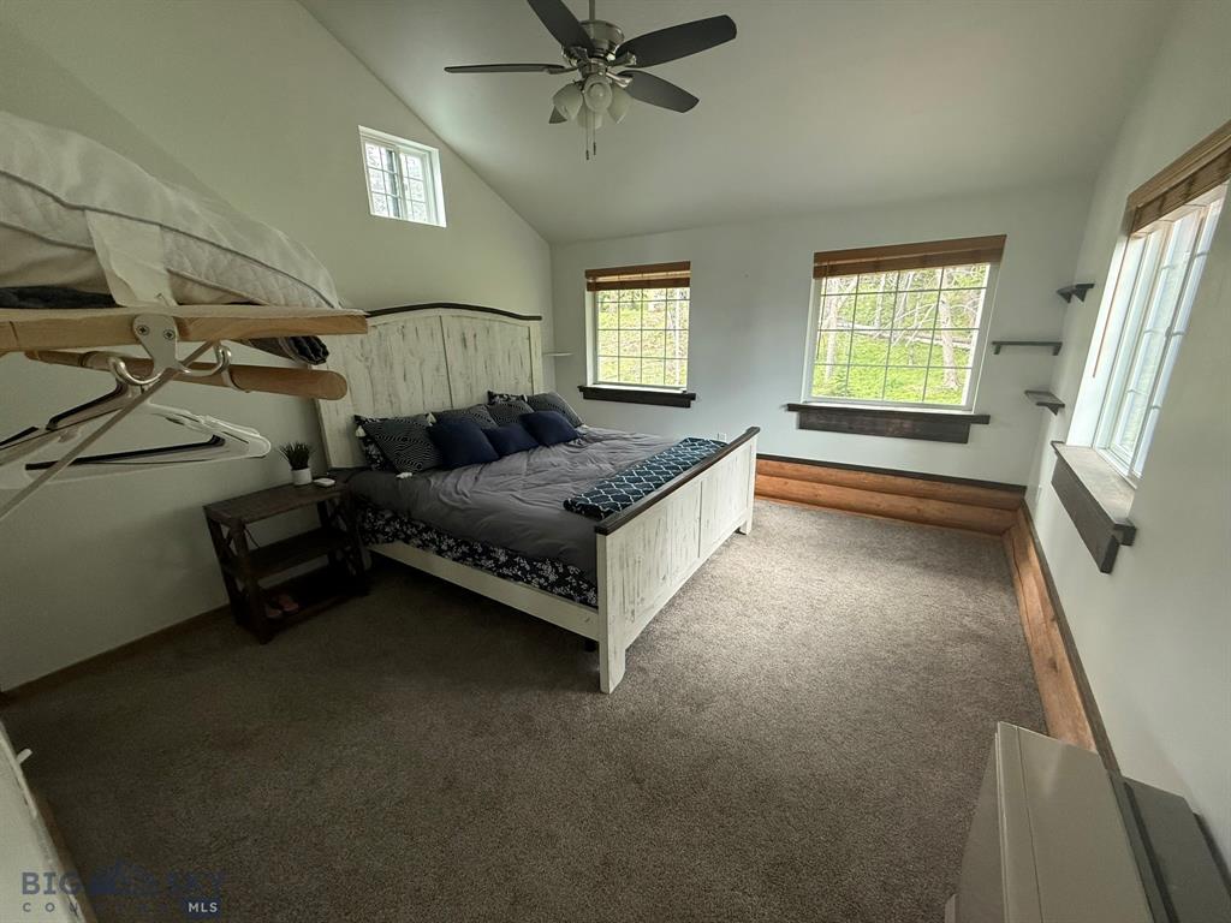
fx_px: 498
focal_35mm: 14
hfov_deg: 102.1
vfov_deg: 85.7
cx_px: 616
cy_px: 462
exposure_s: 1/99
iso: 250
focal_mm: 2.22
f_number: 2.2
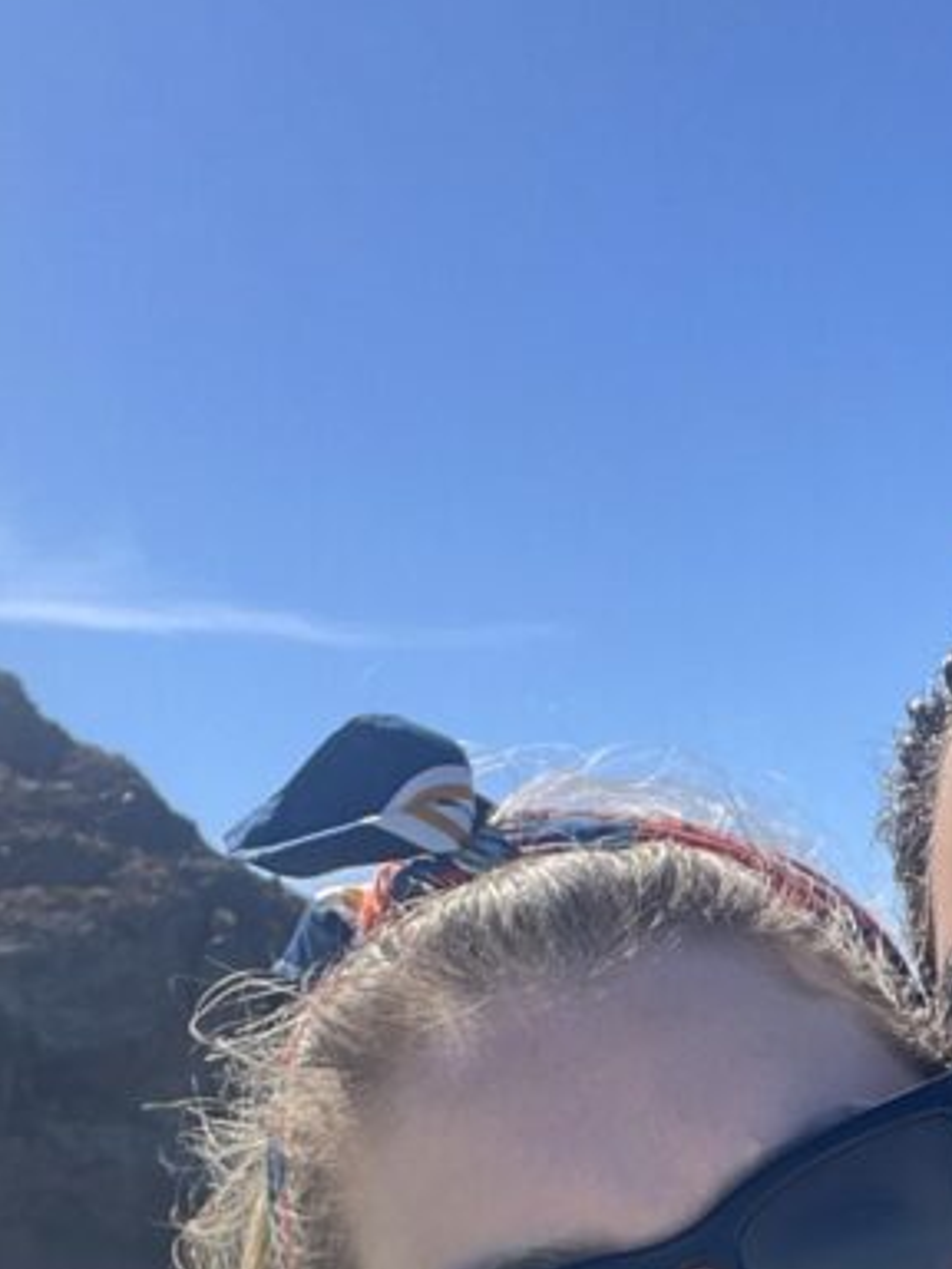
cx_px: 840
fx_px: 2934
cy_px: 1348
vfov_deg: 23.1
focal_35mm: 80
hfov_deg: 18.2
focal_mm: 2.71
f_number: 2.2
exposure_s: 1/447
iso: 25
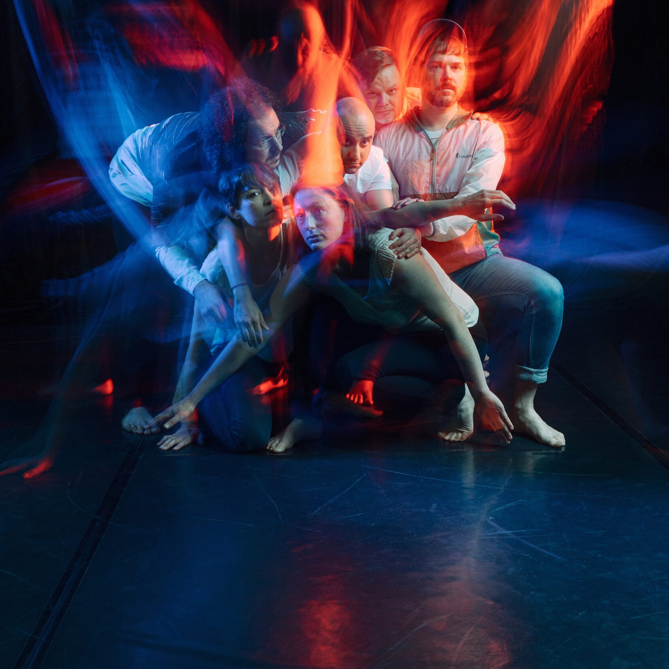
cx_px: 334
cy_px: 229
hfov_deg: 37.6
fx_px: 984
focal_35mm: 45
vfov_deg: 37.2
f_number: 11
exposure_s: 1.3
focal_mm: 35
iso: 200
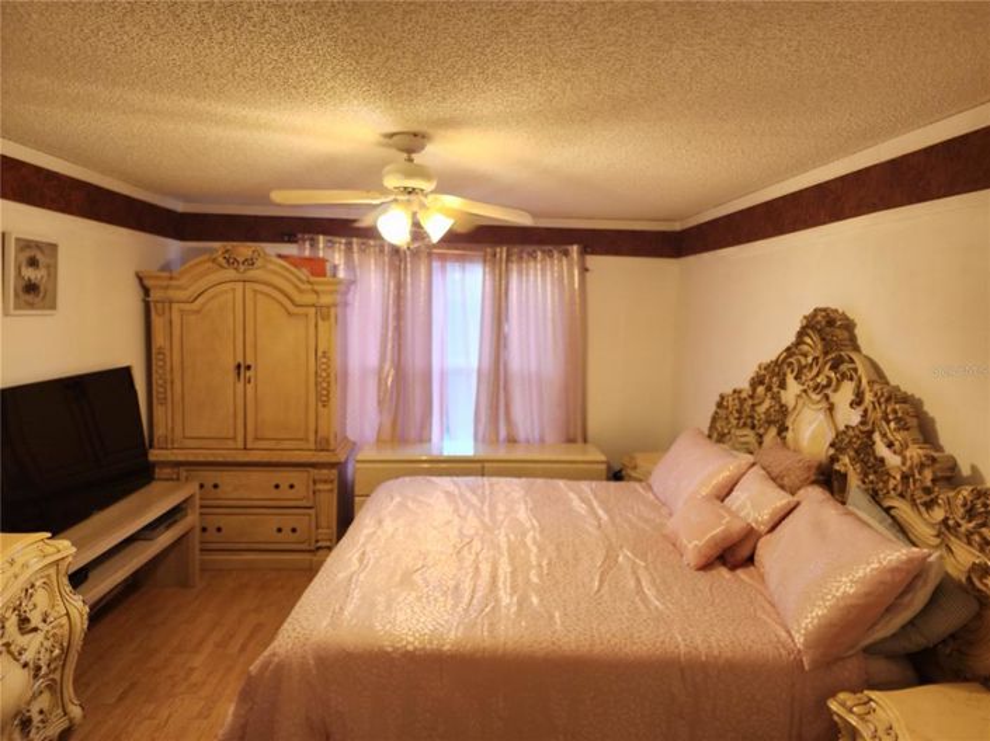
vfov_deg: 58.8
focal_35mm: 23
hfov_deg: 74.0
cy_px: 370
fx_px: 657
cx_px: 495
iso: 320
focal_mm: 6.4
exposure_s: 1/40
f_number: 1.8
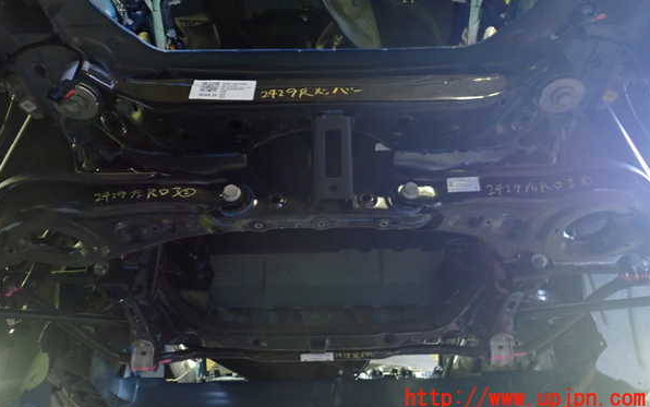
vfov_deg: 39.3
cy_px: 167
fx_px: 567
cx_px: 324
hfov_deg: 59.6
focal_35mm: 32
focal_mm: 5.4
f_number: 2.3
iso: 800
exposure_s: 1/15
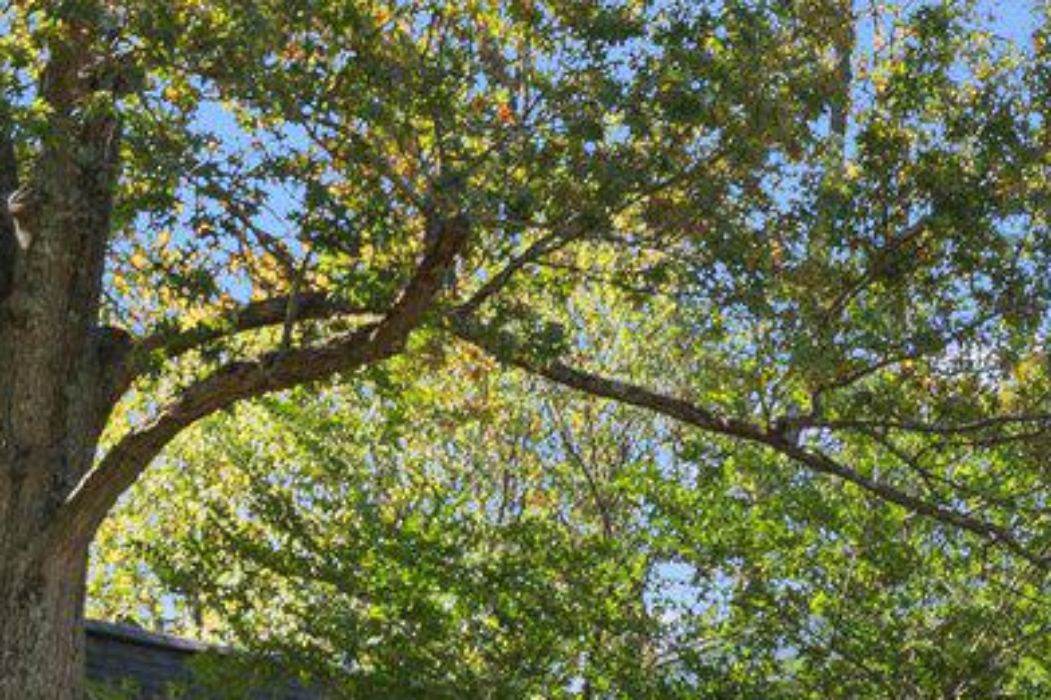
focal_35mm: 137
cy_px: 1273
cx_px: 2295
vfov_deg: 9.5
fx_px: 3984
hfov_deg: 12.6
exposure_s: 1/125
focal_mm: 17.4
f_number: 4
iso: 125
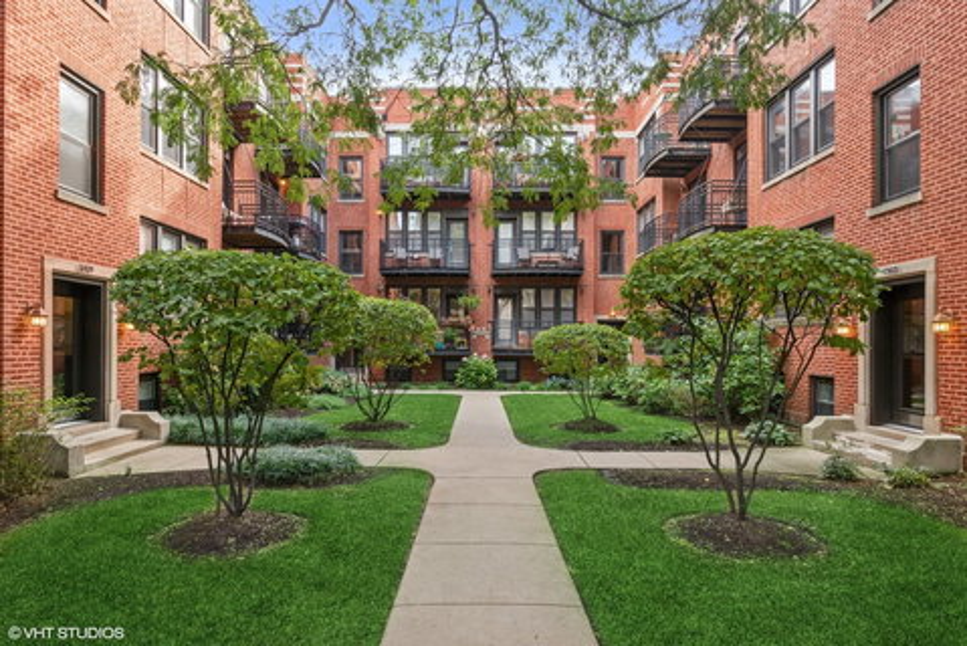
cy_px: 323
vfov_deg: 57.3
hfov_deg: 78.5
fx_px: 591
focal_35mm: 22
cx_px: 484
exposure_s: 1/40
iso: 200
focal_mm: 22
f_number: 8
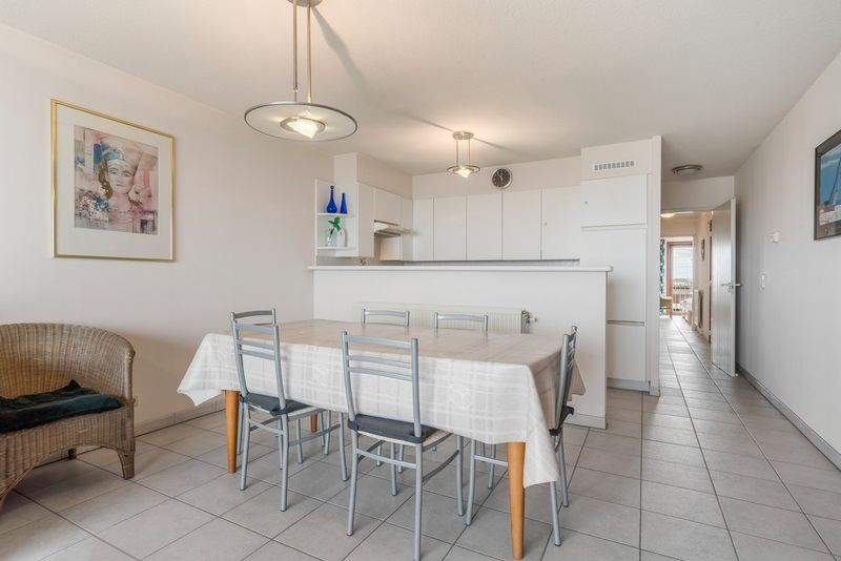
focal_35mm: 18
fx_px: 421
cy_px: 280
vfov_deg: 67.4
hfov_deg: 90.0
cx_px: 420
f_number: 11
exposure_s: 1/5
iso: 100
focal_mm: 18
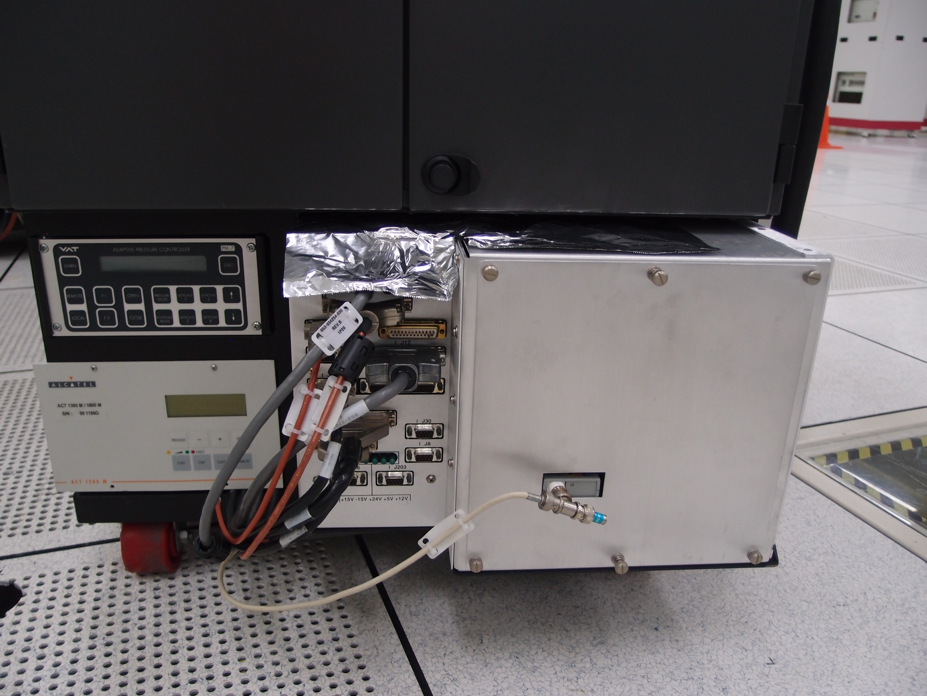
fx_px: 750
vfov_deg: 49.7
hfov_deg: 63.4
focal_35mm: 28
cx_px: 464
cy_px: 348
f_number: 1.8
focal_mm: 6
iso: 160
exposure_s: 1/60
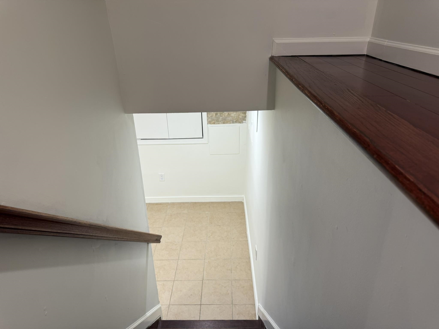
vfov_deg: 56.8
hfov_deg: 71.6
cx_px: 220
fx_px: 304
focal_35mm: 24
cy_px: 164
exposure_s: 1/60
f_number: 1.78
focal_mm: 6.76
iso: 125
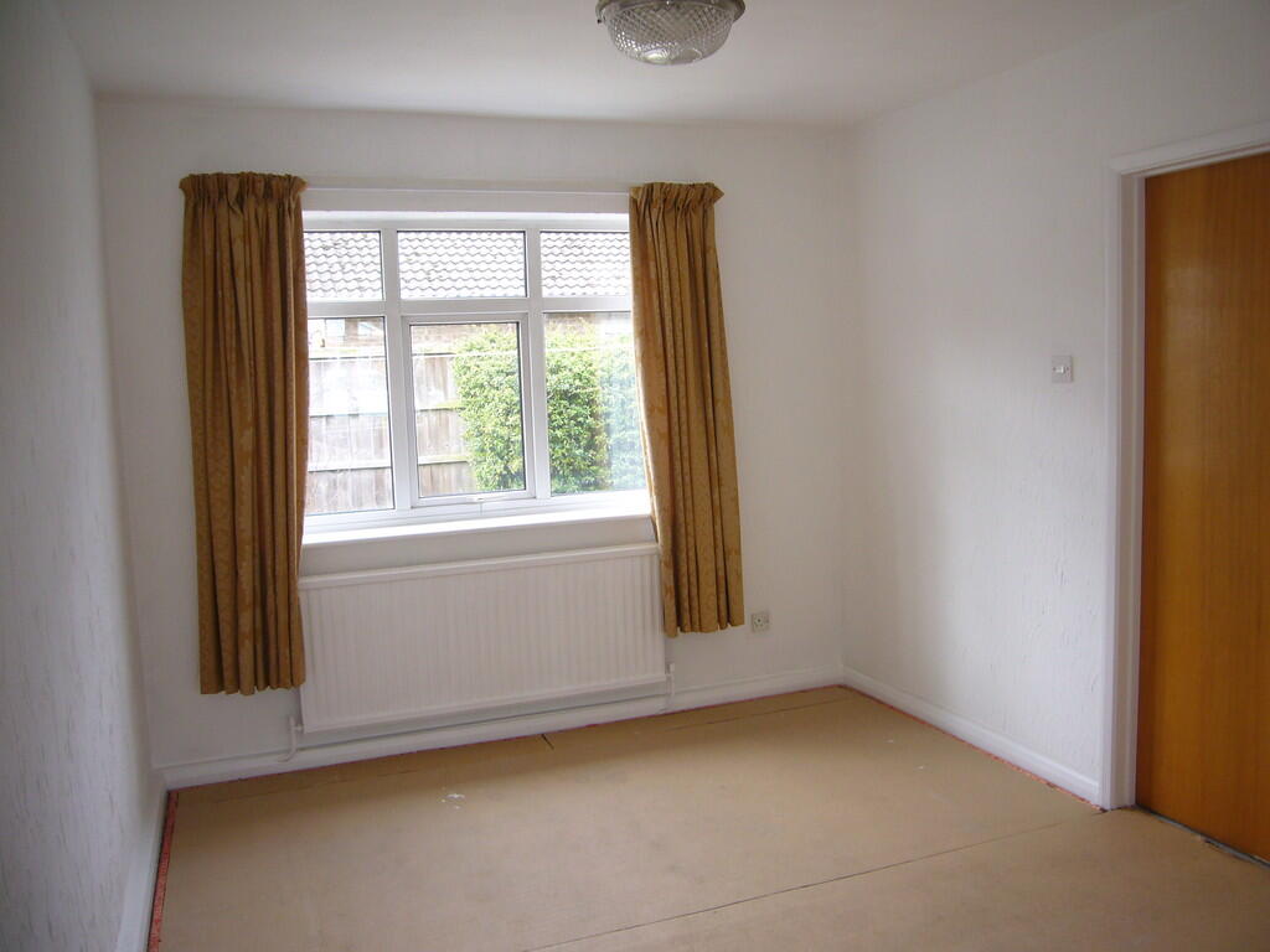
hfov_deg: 63.4
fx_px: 1027
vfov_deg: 49.7
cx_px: 635
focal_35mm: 28
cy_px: 476
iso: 80
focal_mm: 4.6
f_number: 2.8
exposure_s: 1/50
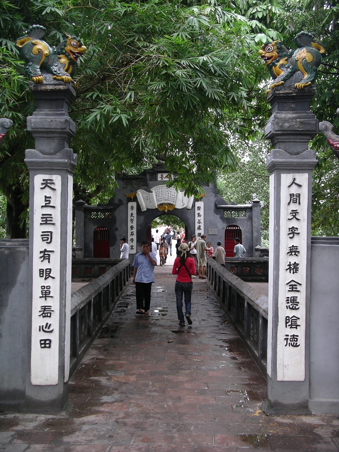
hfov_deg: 28.0
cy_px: 226
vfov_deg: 36.8
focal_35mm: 52
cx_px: 170
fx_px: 679
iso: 64
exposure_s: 1/50
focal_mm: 10.9
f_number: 3.2
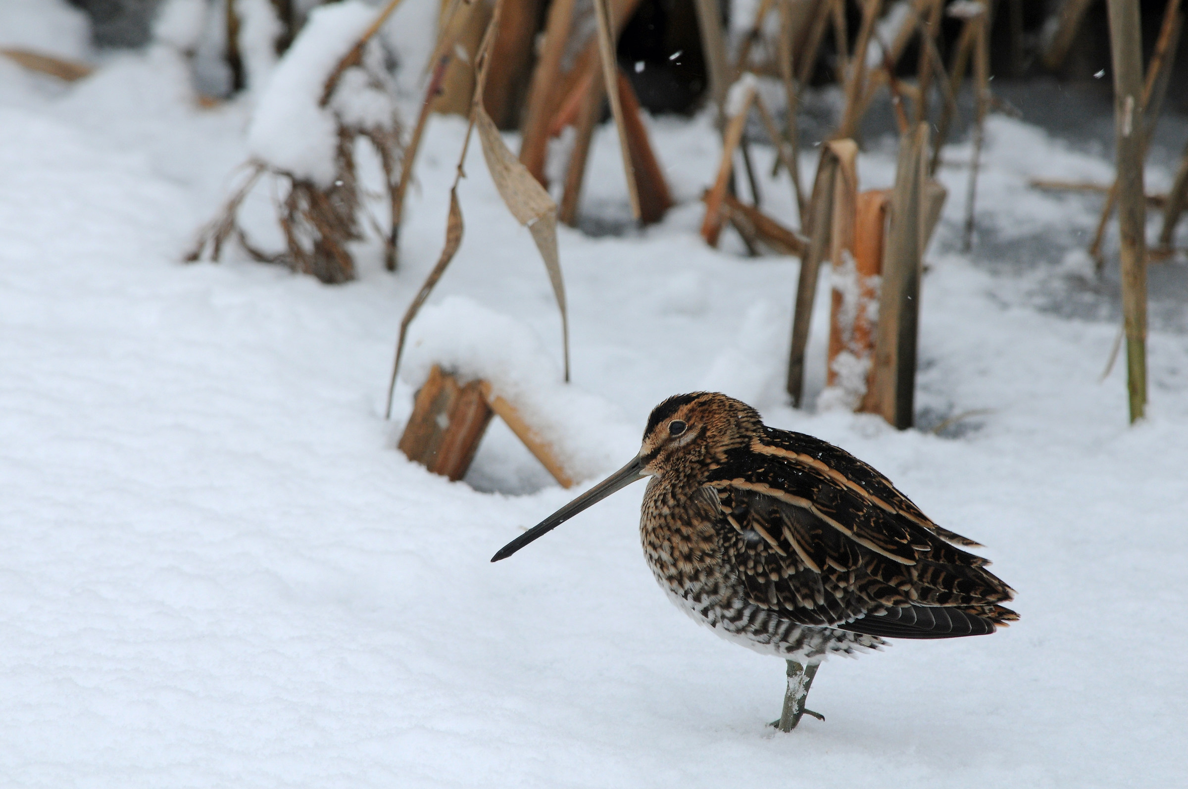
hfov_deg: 2.8
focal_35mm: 750
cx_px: 594
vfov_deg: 1.8
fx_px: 24720
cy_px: 394
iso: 500
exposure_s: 1/125
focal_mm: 500
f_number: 11
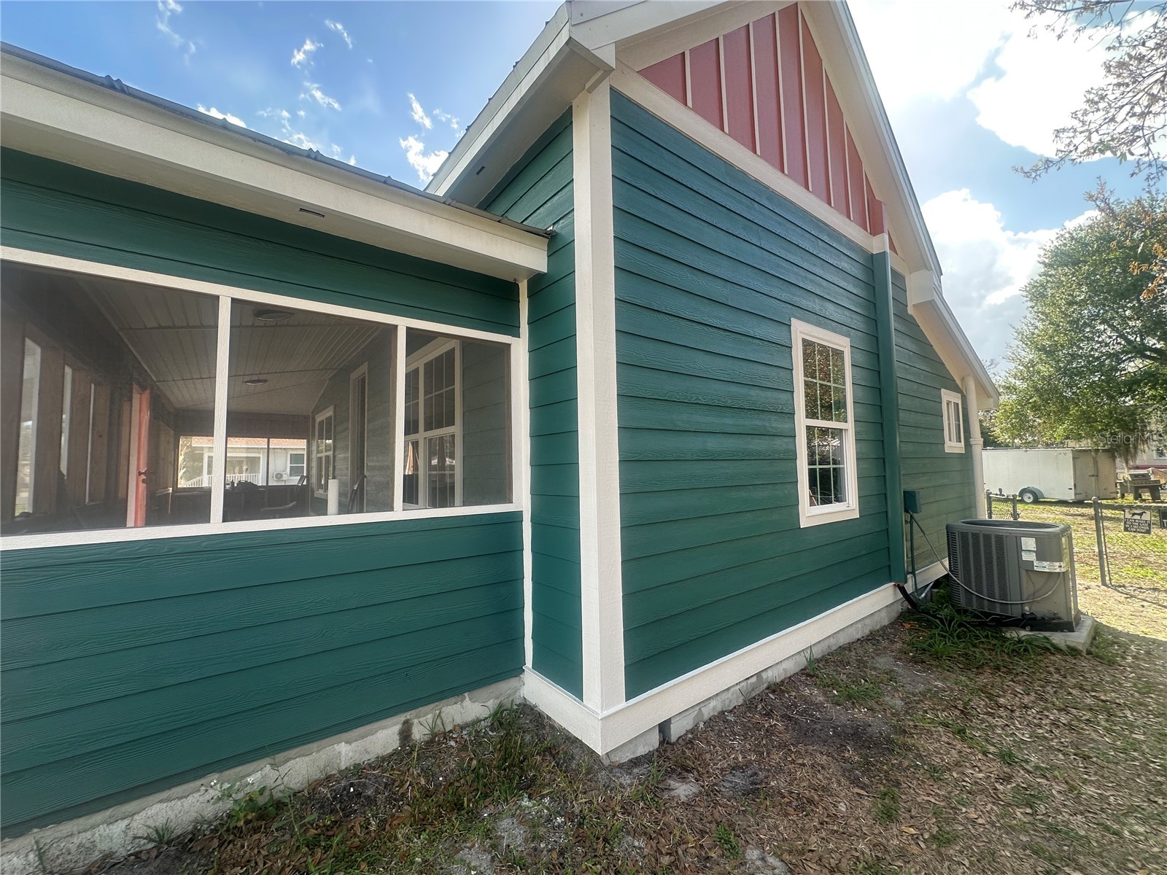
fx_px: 472
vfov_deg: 85.7
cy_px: 438
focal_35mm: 14
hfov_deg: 102.1
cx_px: 584
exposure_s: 1/362
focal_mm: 2.22
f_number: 2.2
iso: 40
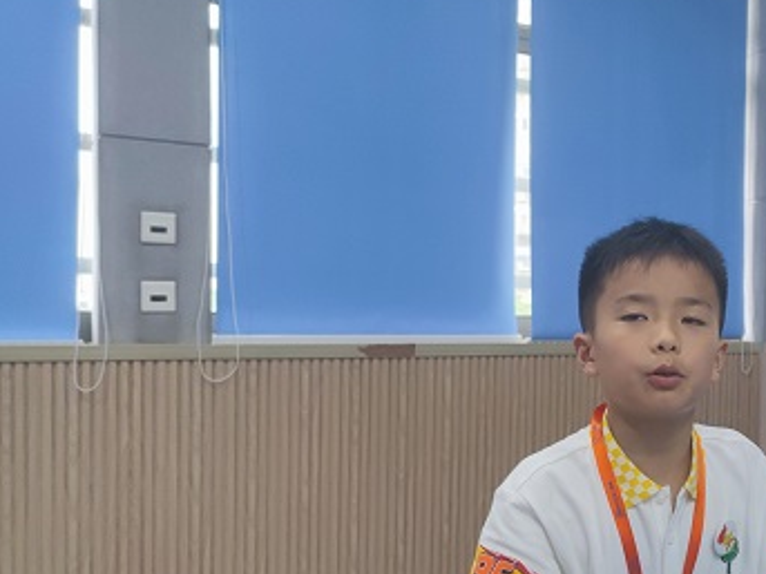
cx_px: 648
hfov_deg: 42.1
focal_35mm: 42
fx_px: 929
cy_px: 326
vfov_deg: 34.3
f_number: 1.69
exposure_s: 1/100
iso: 152
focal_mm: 6.72
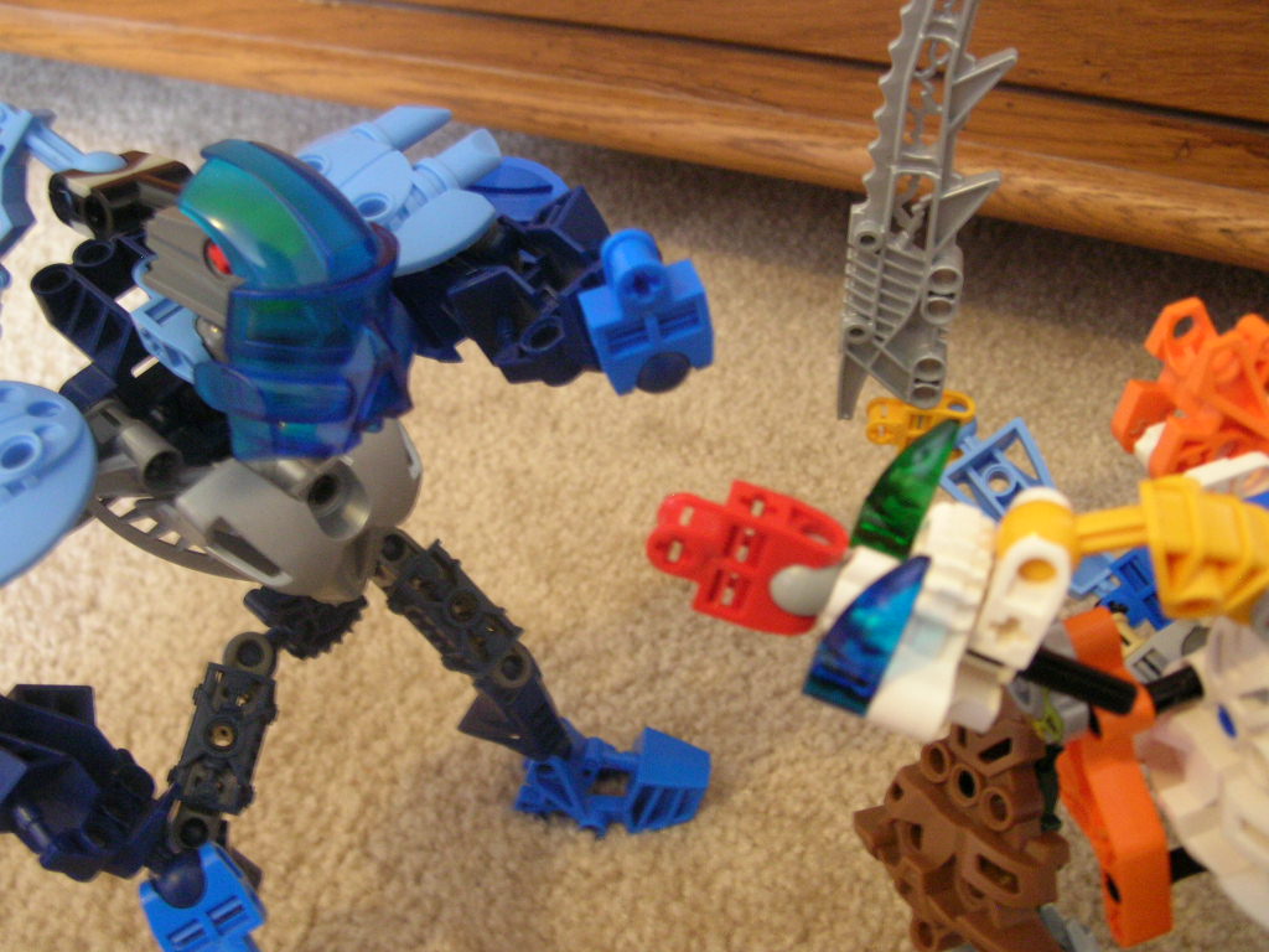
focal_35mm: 36
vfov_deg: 39.7
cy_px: 476
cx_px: 634
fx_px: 1320
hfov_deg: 51.4
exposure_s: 1/4.1
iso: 193
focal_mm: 6
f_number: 2.7
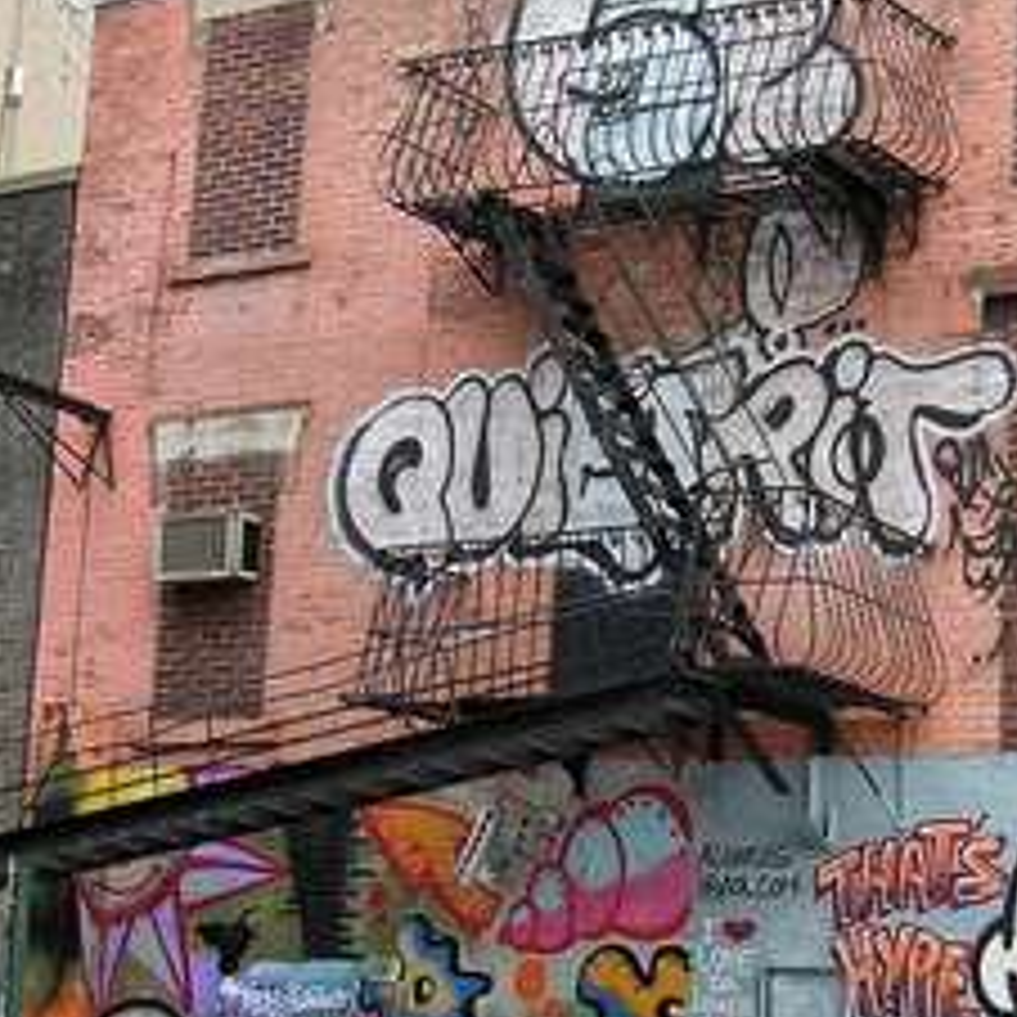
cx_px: 598
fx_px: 2825
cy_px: 693
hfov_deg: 20.4
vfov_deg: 20.3
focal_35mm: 85
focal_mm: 5.7
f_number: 4.9
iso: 50
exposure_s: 1/40.2
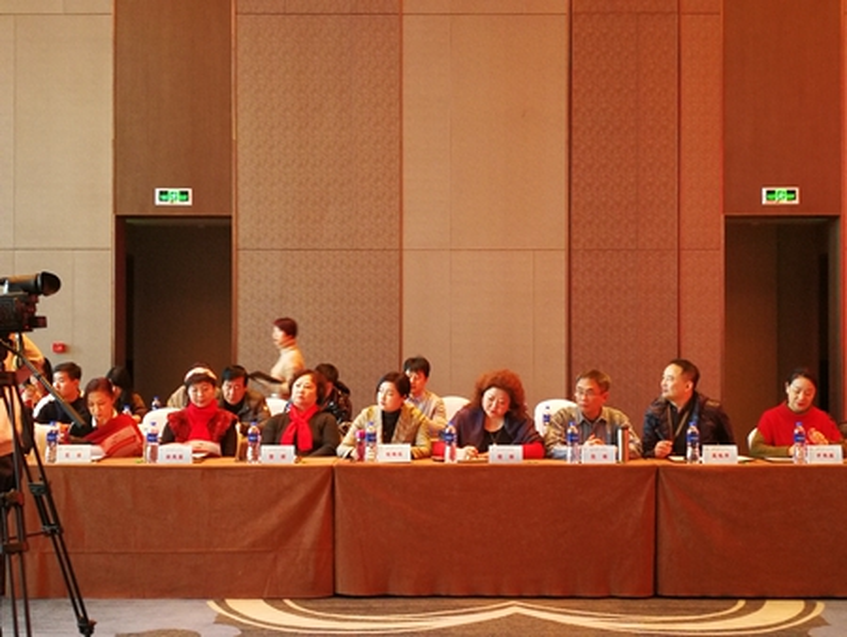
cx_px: 424
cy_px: 318
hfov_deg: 35.5
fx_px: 1322
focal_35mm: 54
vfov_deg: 27.1
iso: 320
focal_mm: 3.95
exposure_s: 1/25
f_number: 2.2
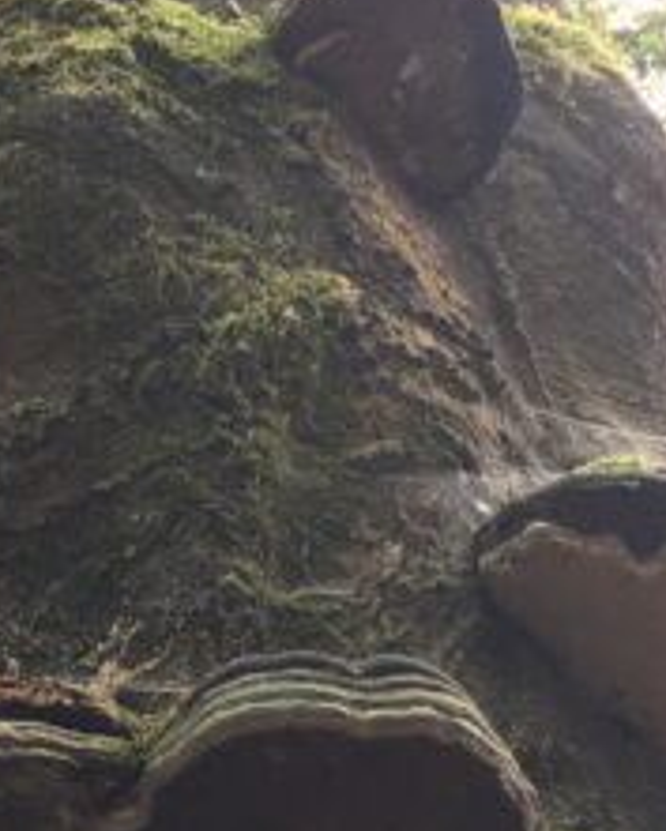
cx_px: 75
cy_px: 876
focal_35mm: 131
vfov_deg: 14.4
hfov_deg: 11.7
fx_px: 3225
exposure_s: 1/100
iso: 32
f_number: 2.2
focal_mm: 4.15
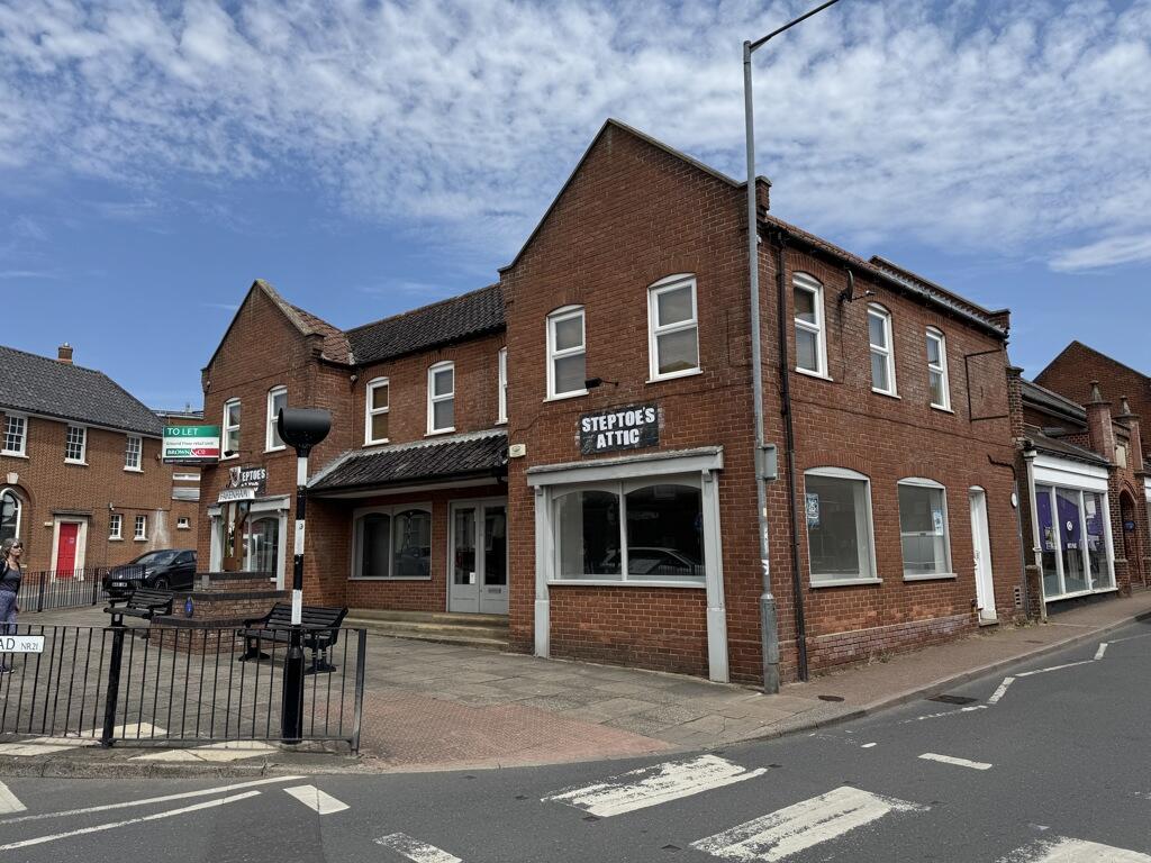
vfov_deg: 56.8
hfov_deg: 71.6
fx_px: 798
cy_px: 432
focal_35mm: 24
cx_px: 576
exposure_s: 1/5348
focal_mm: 6.76
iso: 80
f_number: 1.78
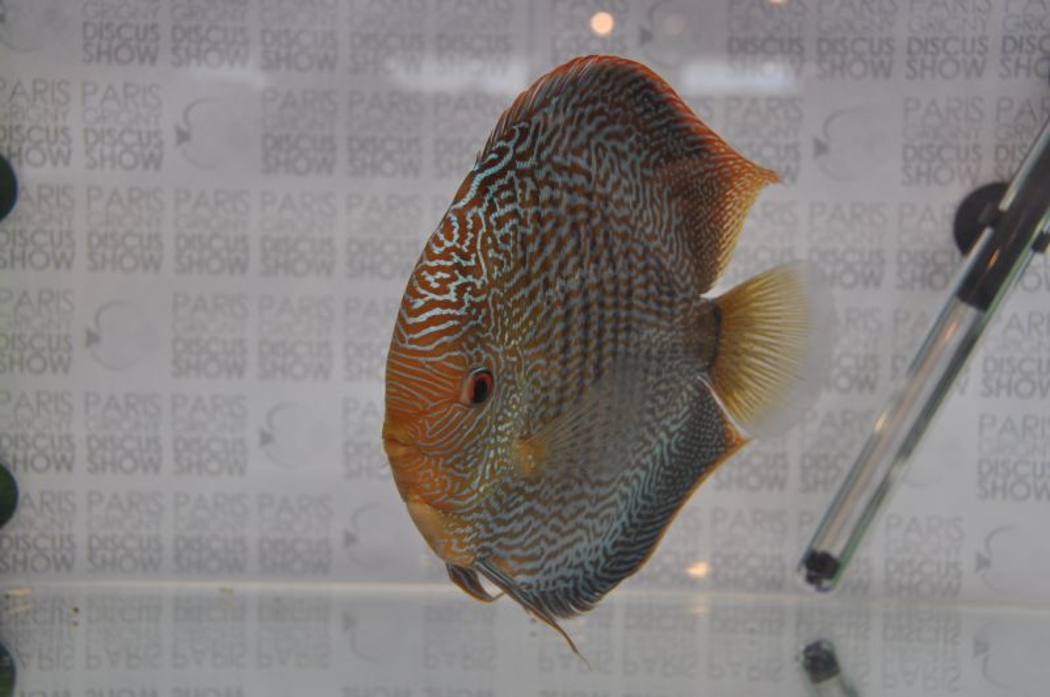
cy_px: 348
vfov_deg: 28.0
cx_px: 525
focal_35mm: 48
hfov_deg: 41.2
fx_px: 1398
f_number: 5.6
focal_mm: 32
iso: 250
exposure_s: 1/30
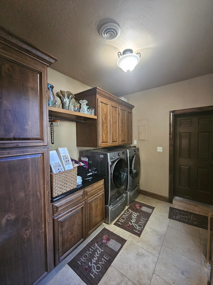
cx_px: 106
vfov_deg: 106.2
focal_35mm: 13
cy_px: 142
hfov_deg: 89.9
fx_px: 107
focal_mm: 2.2
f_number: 2.2
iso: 640
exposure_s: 1/30
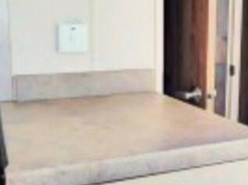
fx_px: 301
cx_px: 125
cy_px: 46
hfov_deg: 44.8
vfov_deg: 33.6
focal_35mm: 42
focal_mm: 2.2
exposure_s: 1/323
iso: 40
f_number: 1.9
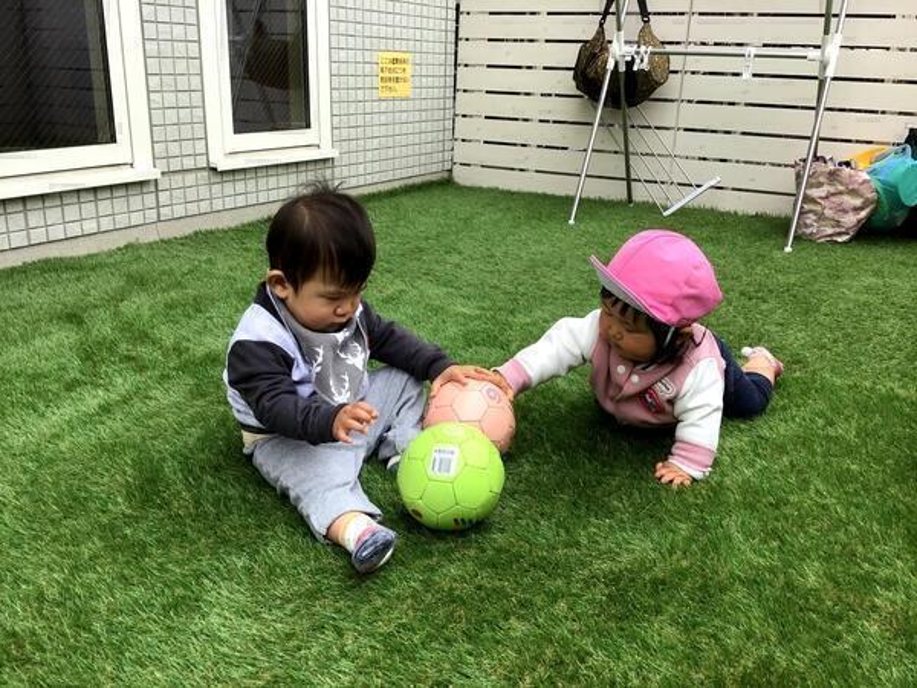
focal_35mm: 31
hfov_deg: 58.4
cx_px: 458
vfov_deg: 45.4
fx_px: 821
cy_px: 344
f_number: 2.4
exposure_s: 1/491
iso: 25
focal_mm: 3.3
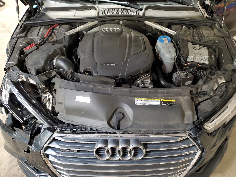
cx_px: 118
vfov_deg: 53.1
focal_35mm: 26
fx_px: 177
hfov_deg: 67.3
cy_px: 88
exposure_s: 1/30
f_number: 1.5
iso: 333
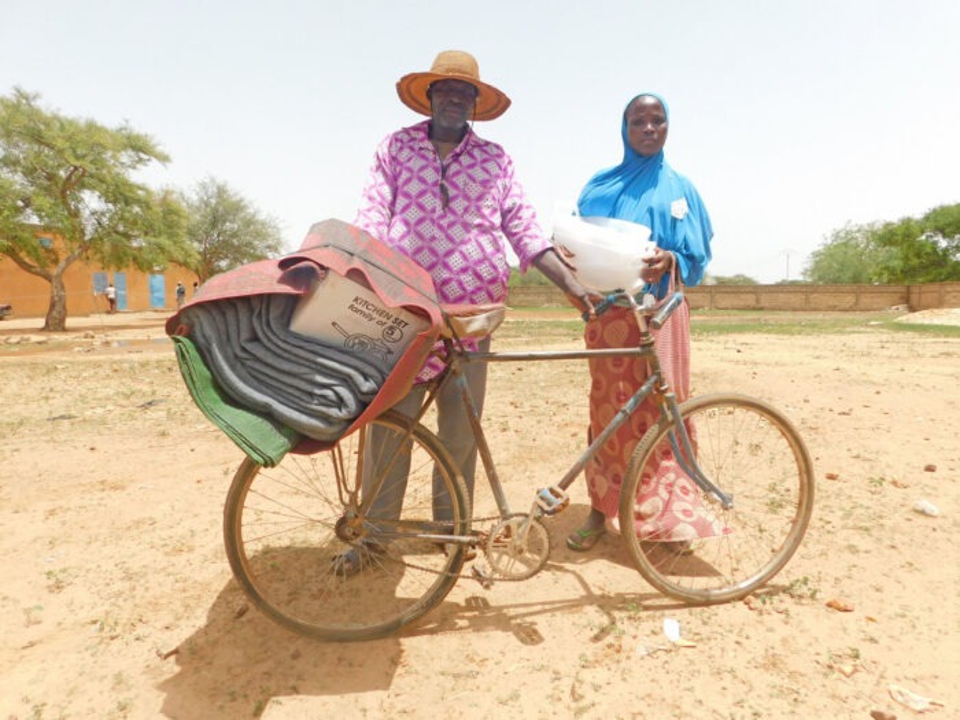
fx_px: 638
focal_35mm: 23
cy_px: 360
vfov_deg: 58.9
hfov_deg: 73.9
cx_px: 480
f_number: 3
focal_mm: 4
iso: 125
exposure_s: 1/1000
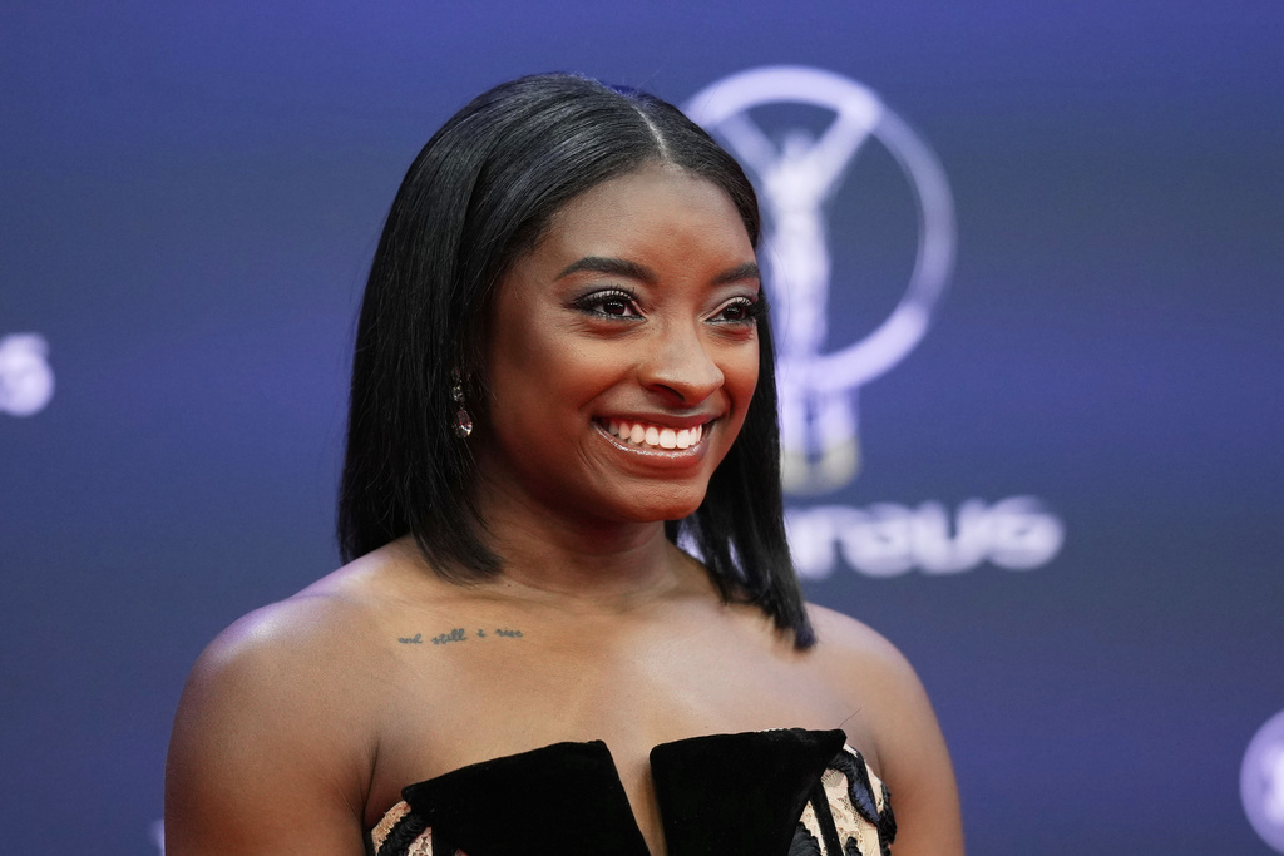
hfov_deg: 10.2
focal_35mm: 202
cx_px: 642
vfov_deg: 6.8
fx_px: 7205
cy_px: 428
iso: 1600
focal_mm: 135
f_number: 1.8
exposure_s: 1/2000
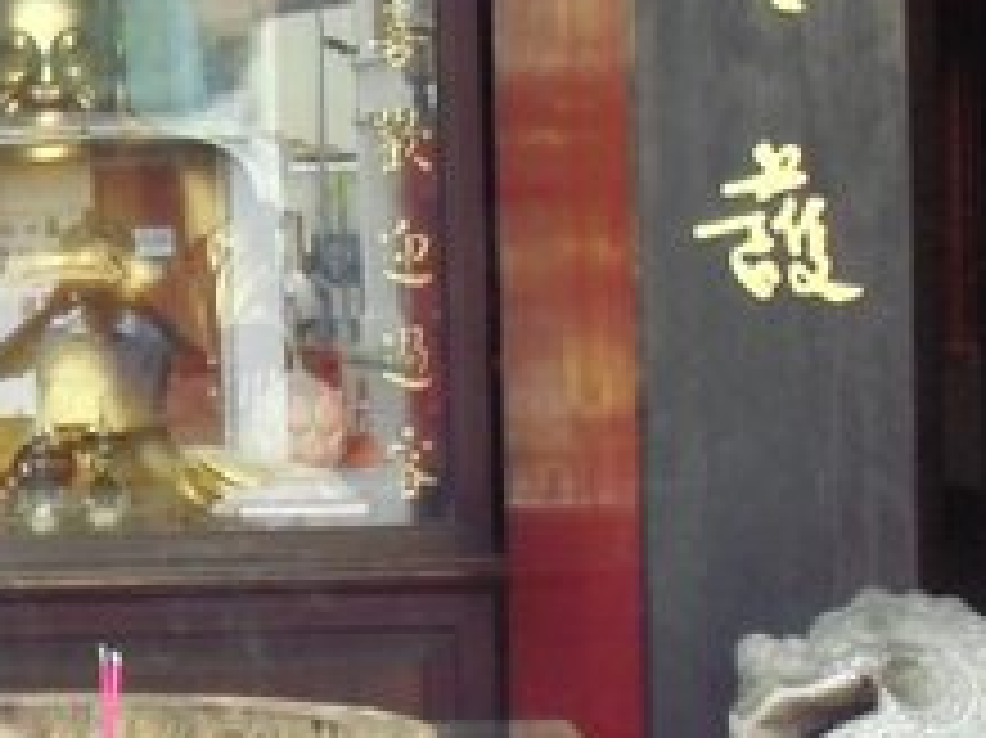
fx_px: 3957
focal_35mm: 139
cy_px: 630
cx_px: -230
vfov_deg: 10.6
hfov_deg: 13.8
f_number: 2.8
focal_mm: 6.2
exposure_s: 1/100
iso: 200
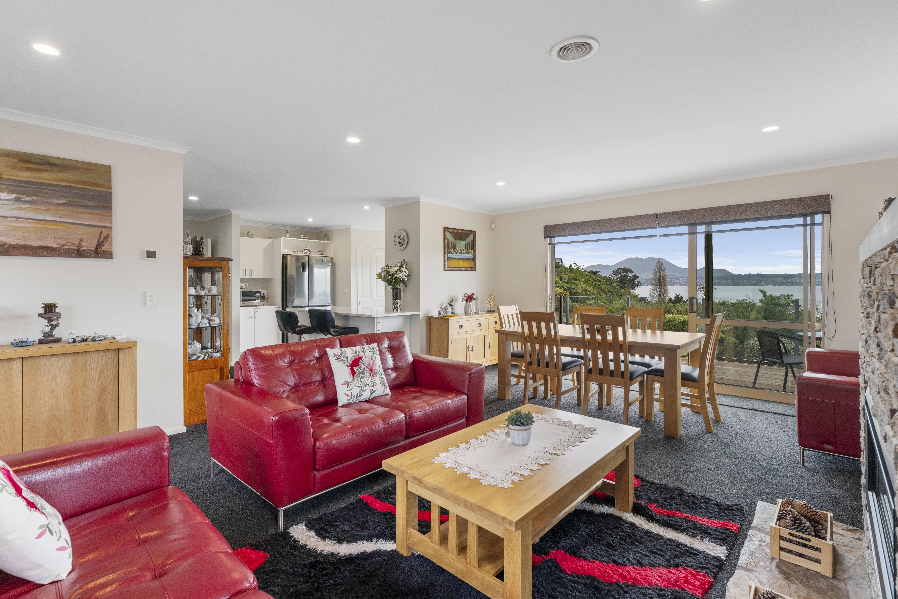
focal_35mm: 16
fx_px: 412
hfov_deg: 95.0
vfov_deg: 72.1
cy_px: 300
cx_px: 449
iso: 640
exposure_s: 1/50
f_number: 8
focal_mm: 16.5
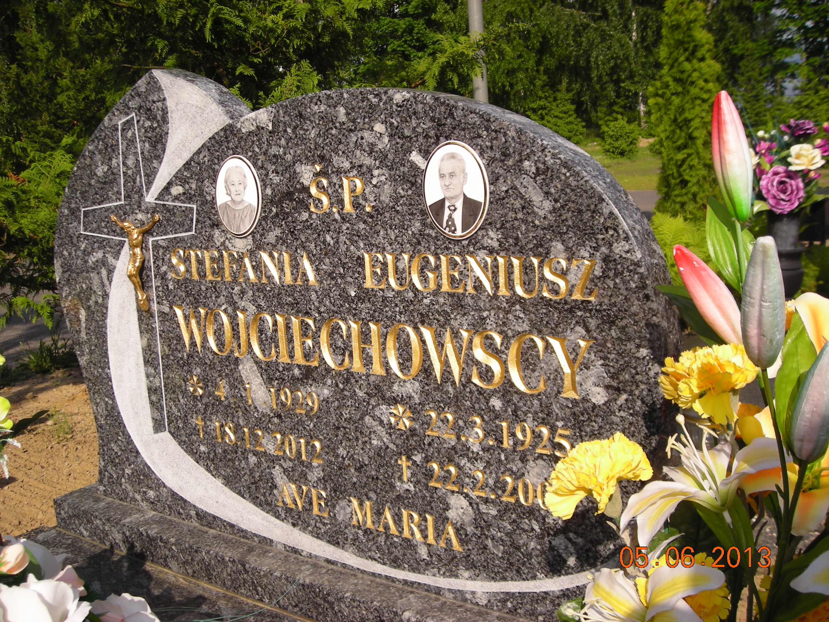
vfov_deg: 37.7
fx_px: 910
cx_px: 414
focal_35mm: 38
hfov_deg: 49.0
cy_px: 311
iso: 50
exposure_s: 1/227
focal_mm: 6.3
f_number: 6.4
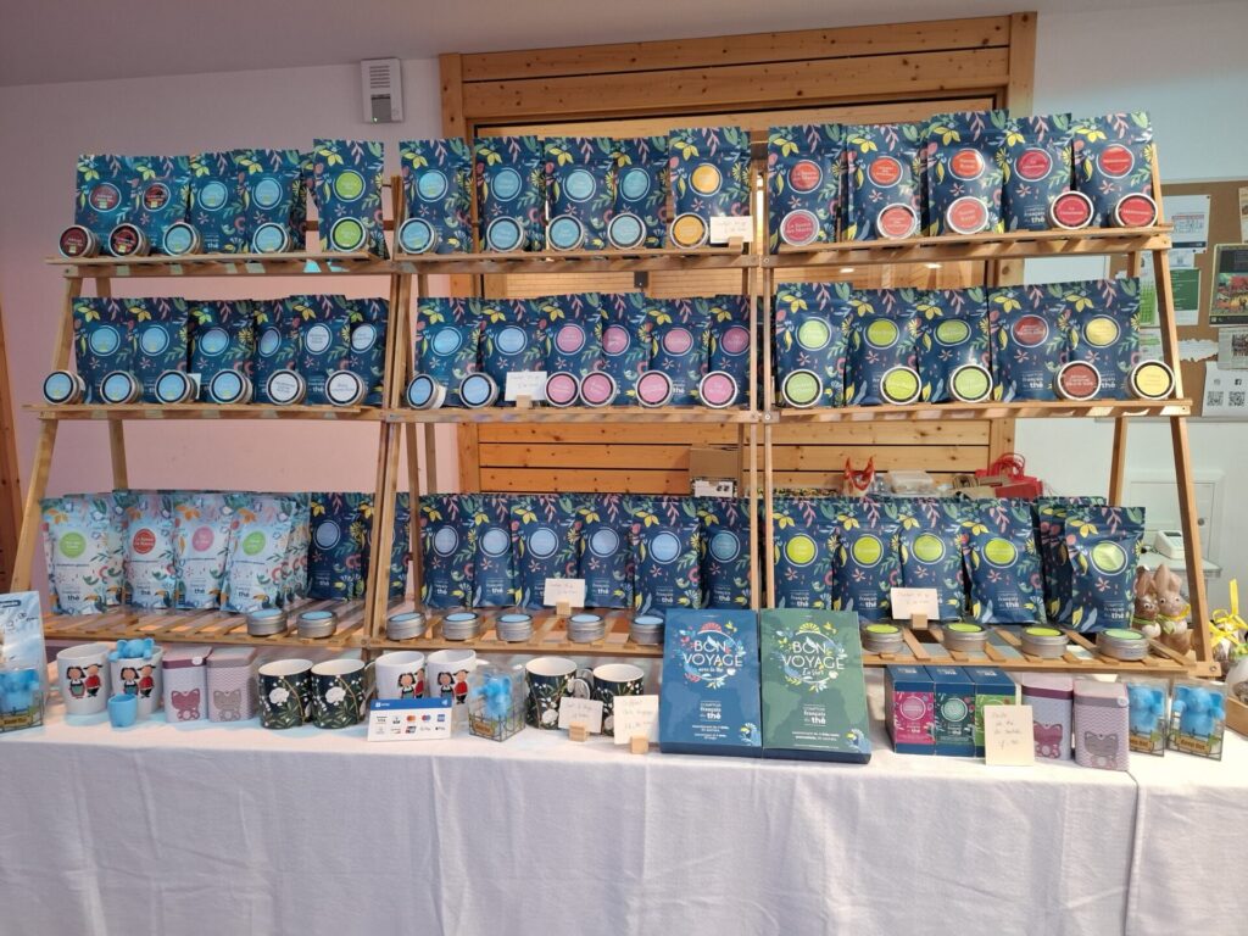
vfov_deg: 58.9
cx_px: 624
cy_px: 468
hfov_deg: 73.9
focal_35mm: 23
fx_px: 829
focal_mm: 5.54
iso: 200
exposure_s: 1/50
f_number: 1.8
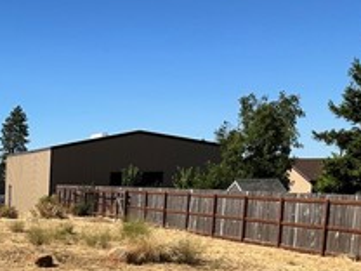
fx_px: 772
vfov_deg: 18.7
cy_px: 334
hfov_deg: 23.2
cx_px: -113
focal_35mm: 74
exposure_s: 1/6623
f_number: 1.78
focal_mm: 6.86
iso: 80
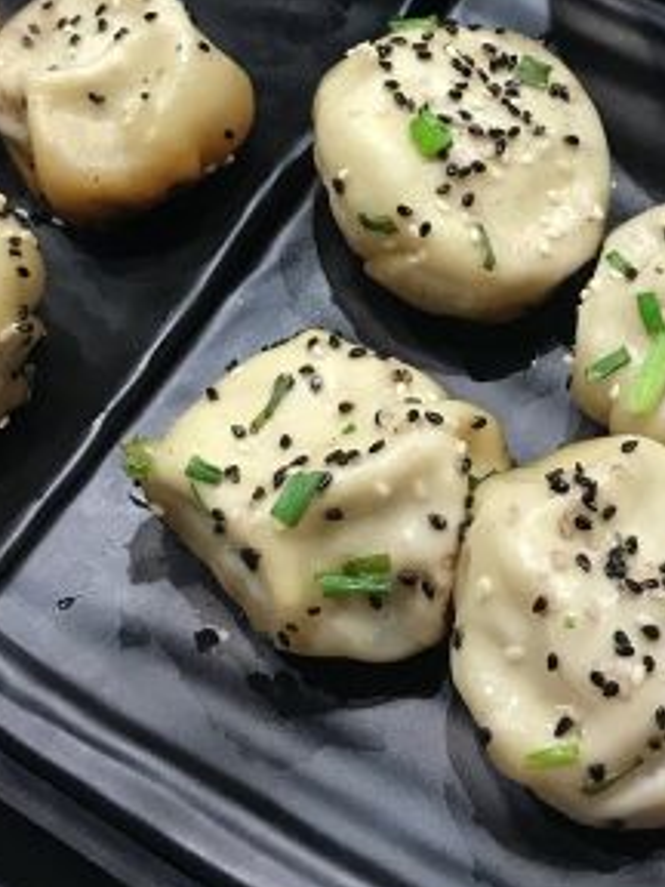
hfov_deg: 21.6
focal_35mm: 68
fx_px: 1742
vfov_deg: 27.8
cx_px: 393
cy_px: 132
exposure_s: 1/25
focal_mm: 3.99
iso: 40
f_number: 1.8
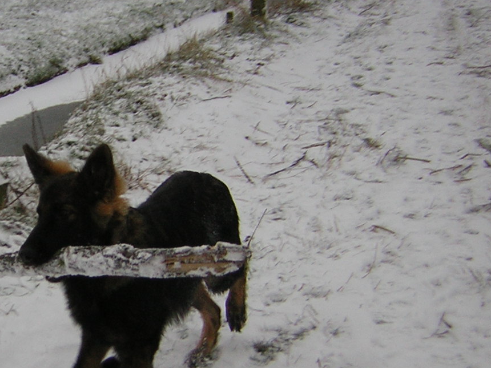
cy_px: 243
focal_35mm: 67
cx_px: 95
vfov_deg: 21.9
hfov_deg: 28.3
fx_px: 950
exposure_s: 1/160
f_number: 2.6
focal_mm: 4.7
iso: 50
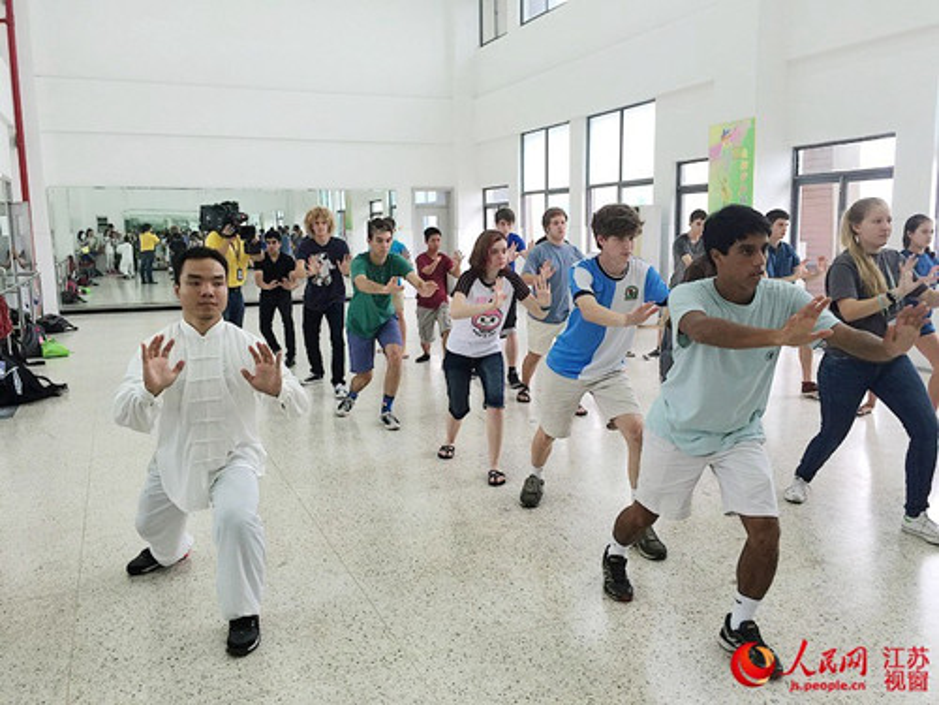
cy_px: 352
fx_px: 787
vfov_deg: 48.2
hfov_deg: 61.7
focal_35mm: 29
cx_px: 470
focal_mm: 4.15
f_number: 2.2
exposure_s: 1/30
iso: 32
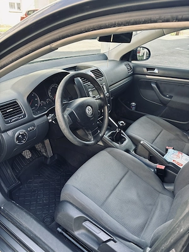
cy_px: 126
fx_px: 189
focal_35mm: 26
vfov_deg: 67.3
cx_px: 94
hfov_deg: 53.1
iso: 100
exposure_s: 1/121
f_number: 1.6
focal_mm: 5.96
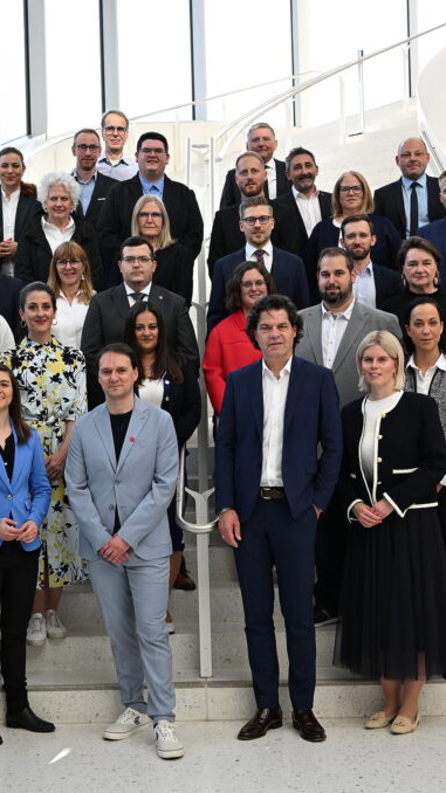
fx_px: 1199
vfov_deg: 36.6
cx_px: 185
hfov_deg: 21.0
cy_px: 398
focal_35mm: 57
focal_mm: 24
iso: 220
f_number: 4
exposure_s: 1/250
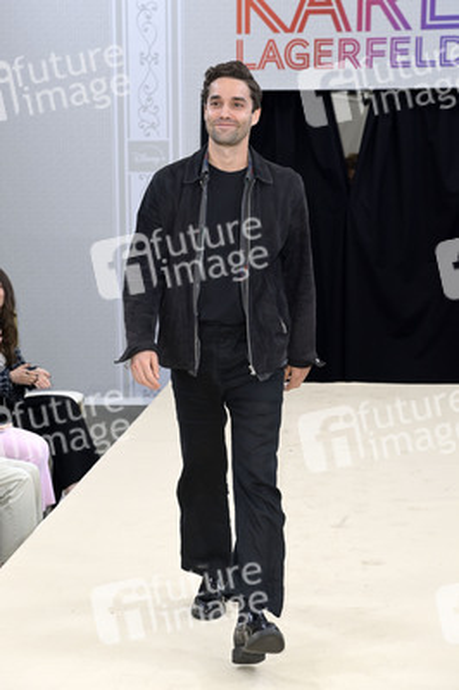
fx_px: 1647
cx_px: 230
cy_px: 345
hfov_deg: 15.9
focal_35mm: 86
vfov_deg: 23.7
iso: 640
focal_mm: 86
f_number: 5.6
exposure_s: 1/250
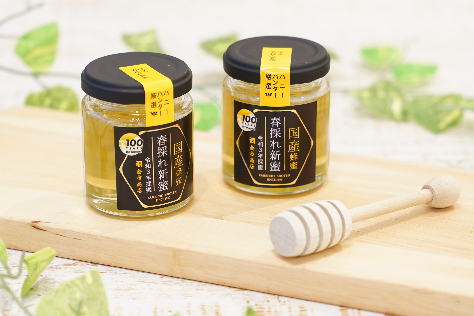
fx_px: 922
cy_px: 158
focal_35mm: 70
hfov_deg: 28.8
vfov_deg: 19.5
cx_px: 237
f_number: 2.8
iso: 100
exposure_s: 1/6
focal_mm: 70
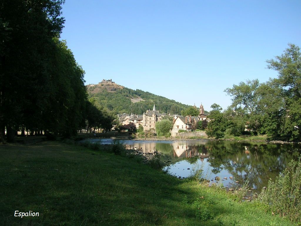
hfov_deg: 52.6
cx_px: 150
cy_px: 113
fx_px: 304
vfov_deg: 40.7
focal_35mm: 35
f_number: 4.8
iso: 50
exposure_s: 1/294
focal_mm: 5.4
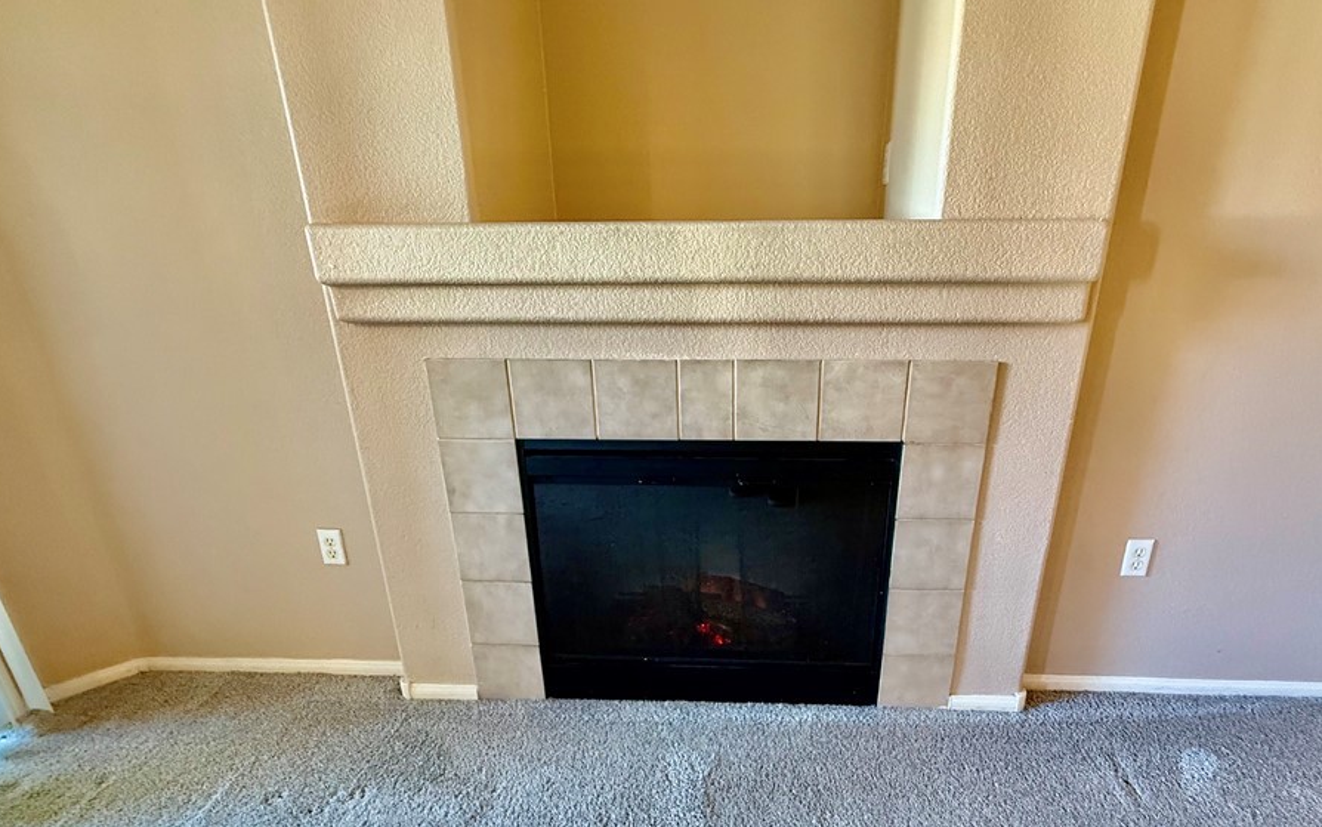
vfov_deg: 67.9
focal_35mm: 17
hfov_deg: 94.1
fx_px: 613
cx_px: 723
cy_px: 450
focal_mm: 2.22
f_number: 2.2
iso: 640
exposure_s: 1/60
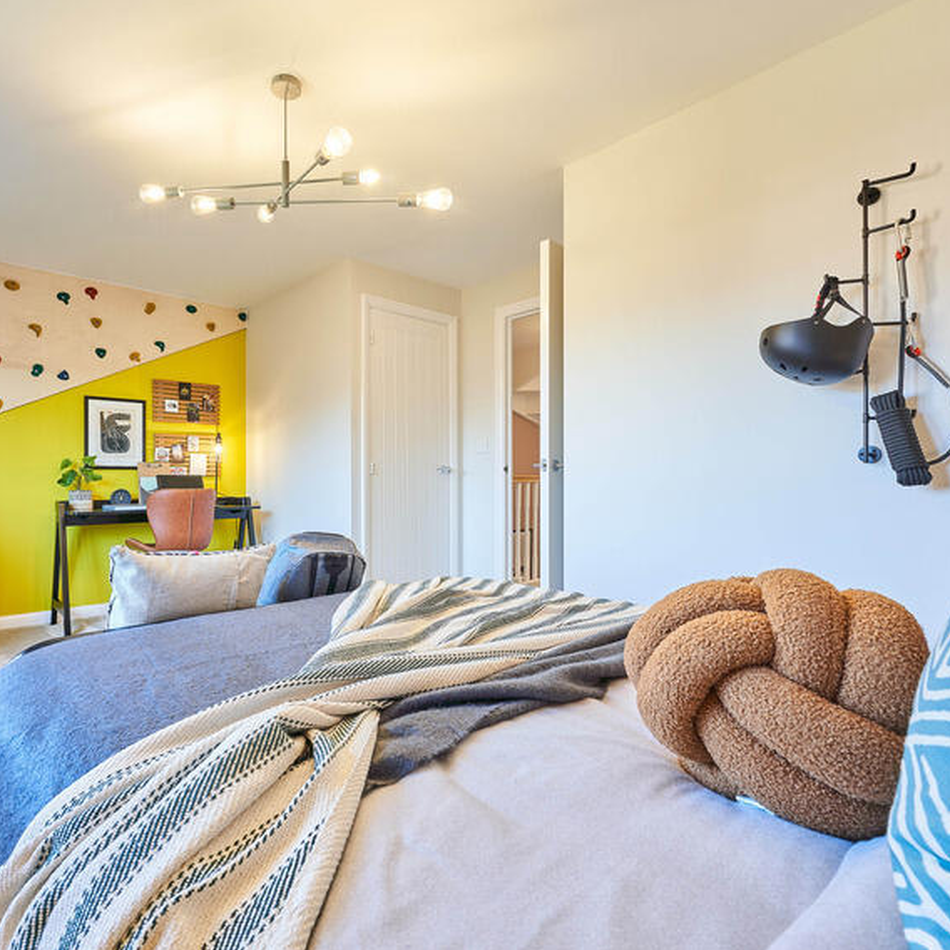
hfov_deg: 79.5
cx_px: 366
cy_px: 474
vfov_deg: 80.7
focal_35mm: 18
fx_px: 559
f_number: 10
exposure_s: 1/3
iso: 100
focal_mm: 14
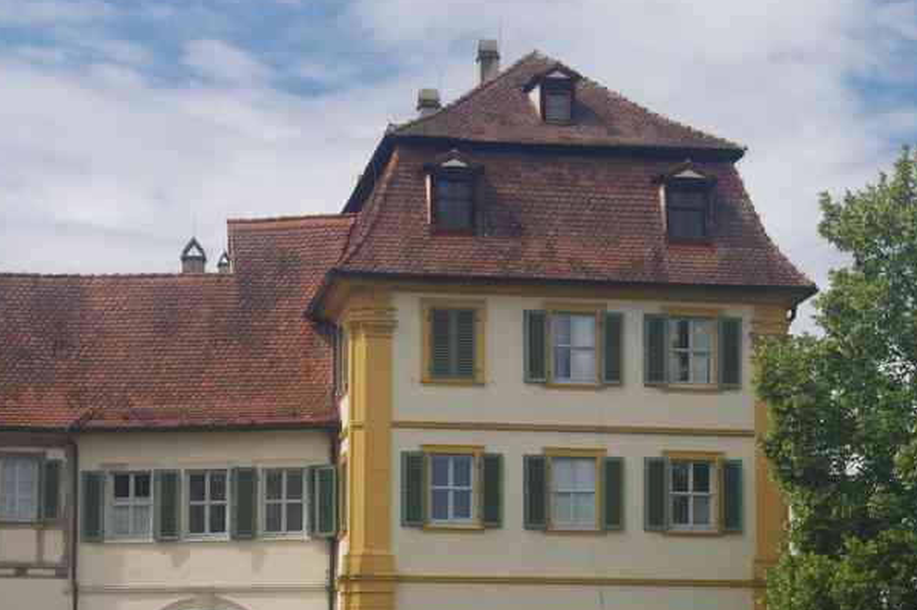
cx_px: 600
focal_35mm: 108
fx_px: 2745
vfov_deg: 12.7
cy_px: 452
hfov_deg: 18.9
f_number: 11
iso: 200
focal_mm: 43
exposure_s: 1/100
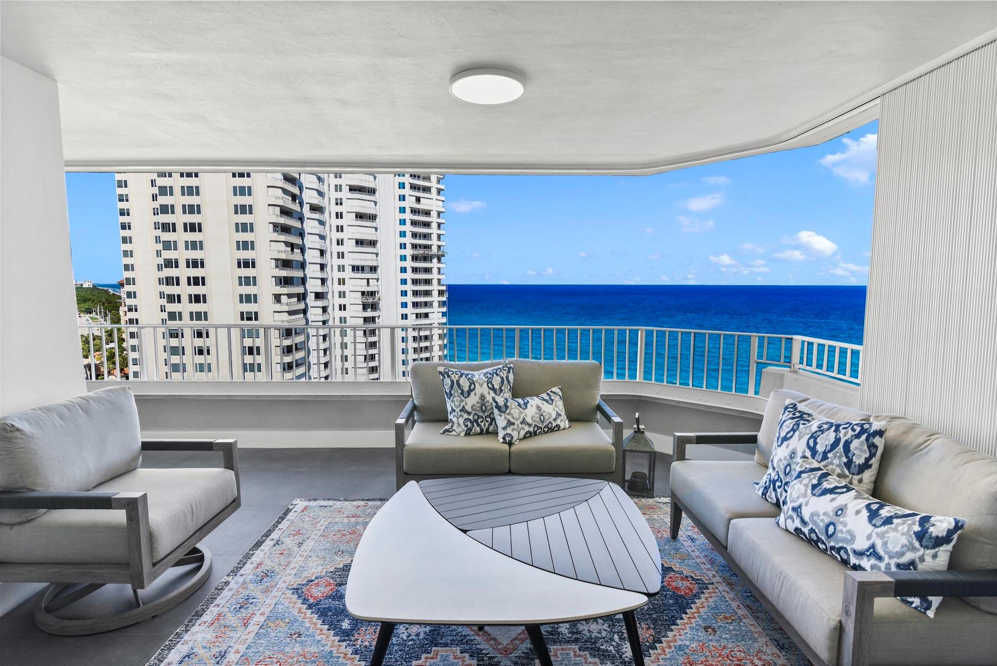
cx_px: 498
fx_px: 499
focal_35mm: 18
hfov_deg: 90.0
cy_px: 333
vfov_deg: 67.4
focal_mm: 18
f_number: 8
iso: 200
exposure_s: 1/30
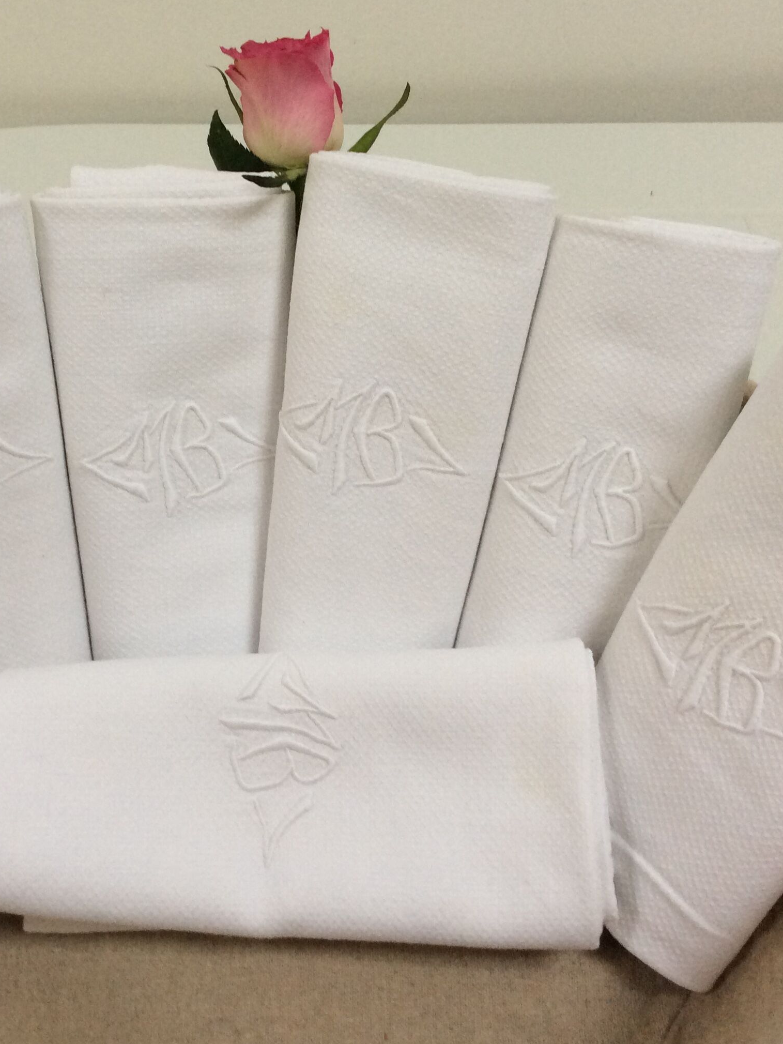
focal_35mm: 41
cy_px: 419
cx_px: 295
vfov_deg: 45.5
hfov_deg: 35.0
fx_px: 1237
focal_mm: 3.3
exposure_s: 1/25
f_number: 2.4
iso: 64
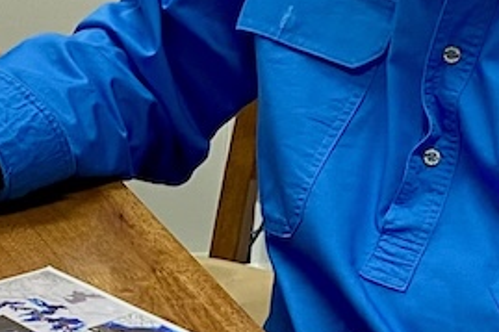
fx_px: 1427
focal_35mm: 103
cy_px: 46
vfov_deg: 13.2
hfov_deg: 19.3
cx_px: 9
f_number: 1.8
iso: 80
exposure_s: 1/50
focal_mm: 4.25
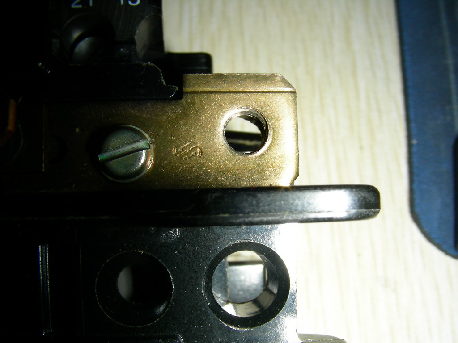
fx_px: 503
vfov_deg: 37.7
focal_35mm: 38
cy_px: 172
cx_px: 229
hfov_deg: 49.0
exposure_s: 1/60.1
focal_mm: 6.3
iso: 50
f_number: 6.8
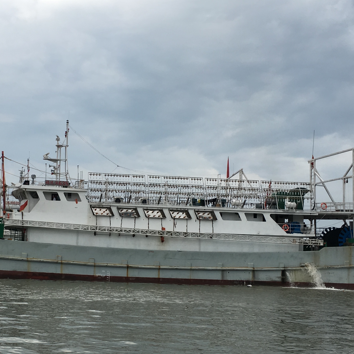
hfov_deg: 29.1
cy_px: 192
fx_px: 671
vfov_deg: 29.5
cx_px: 86
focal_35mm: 58
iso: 25
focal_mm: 4.15
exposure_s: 1/705
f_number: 2.2
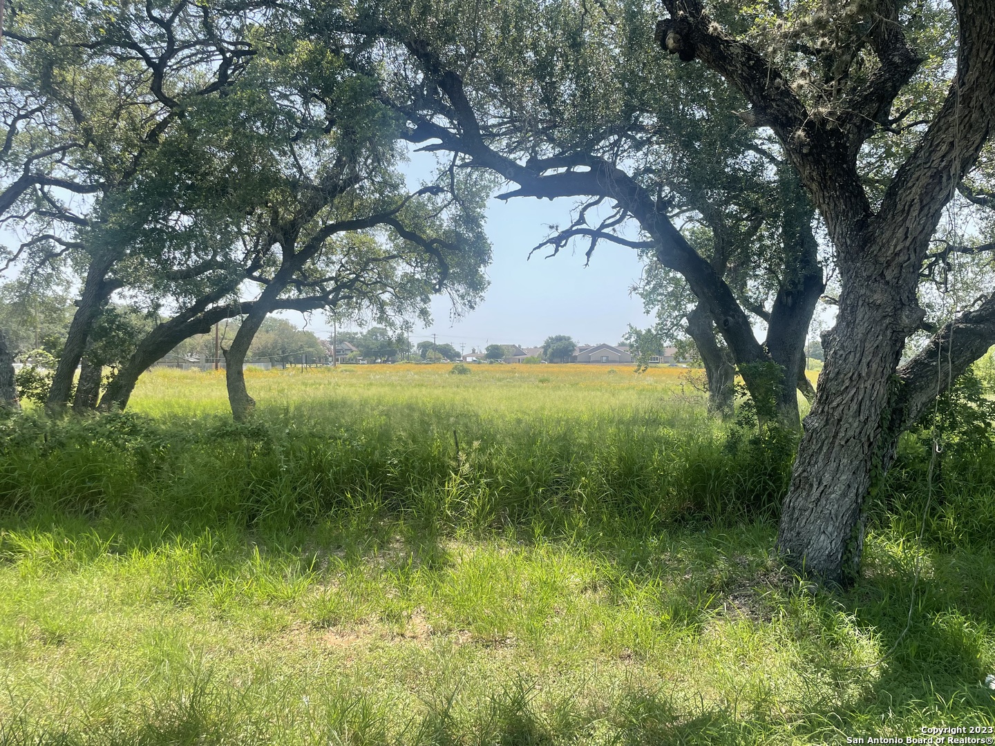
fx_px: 747
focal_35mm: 26
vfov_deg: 53.1
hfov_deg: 67.3
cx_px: 498
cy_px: 373
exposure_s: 1/1531
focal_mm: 4.2
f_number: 1.6
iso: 32
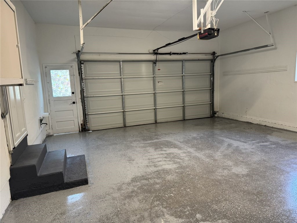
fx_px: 206
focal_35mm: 24
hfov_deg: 71.6
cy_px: 112
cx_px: 148
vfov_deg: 56.8
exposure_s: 1/60
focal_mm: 6.76
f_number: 1.78
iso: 160
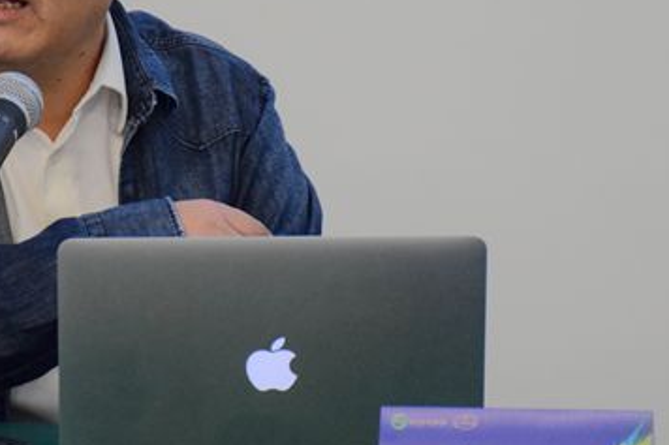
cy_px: 144
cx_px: 199
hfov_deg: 5.3
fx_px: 7262
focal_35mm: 391
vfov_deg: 3.5
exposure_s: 1/125
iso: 3200
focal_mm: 116
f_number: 5.6
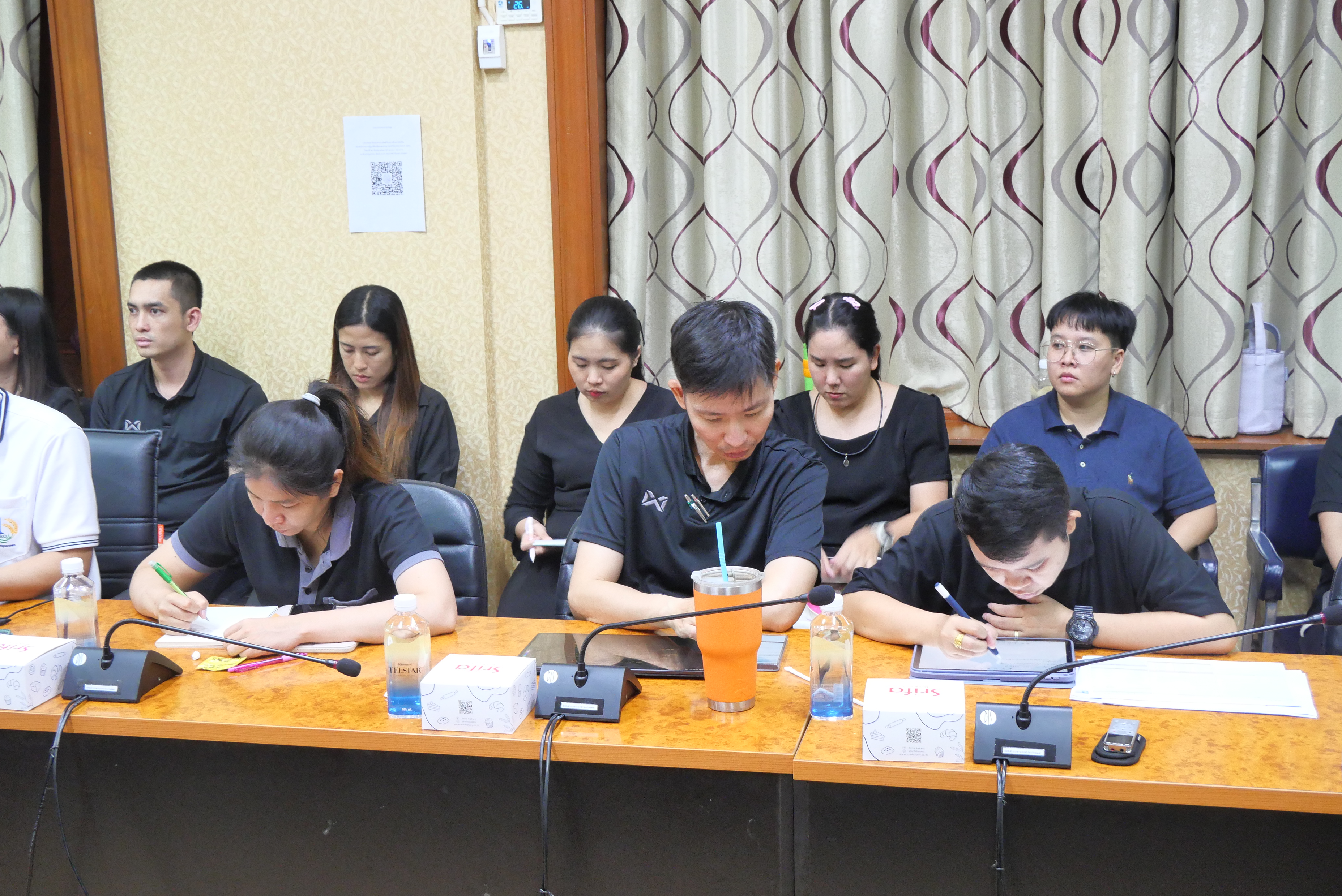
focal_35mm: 41
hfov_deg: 47.4
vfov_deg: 32.7
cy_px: 448
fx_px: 1529
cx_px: 671
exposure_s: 1/8
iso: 1600
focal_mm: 20
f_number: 5.6
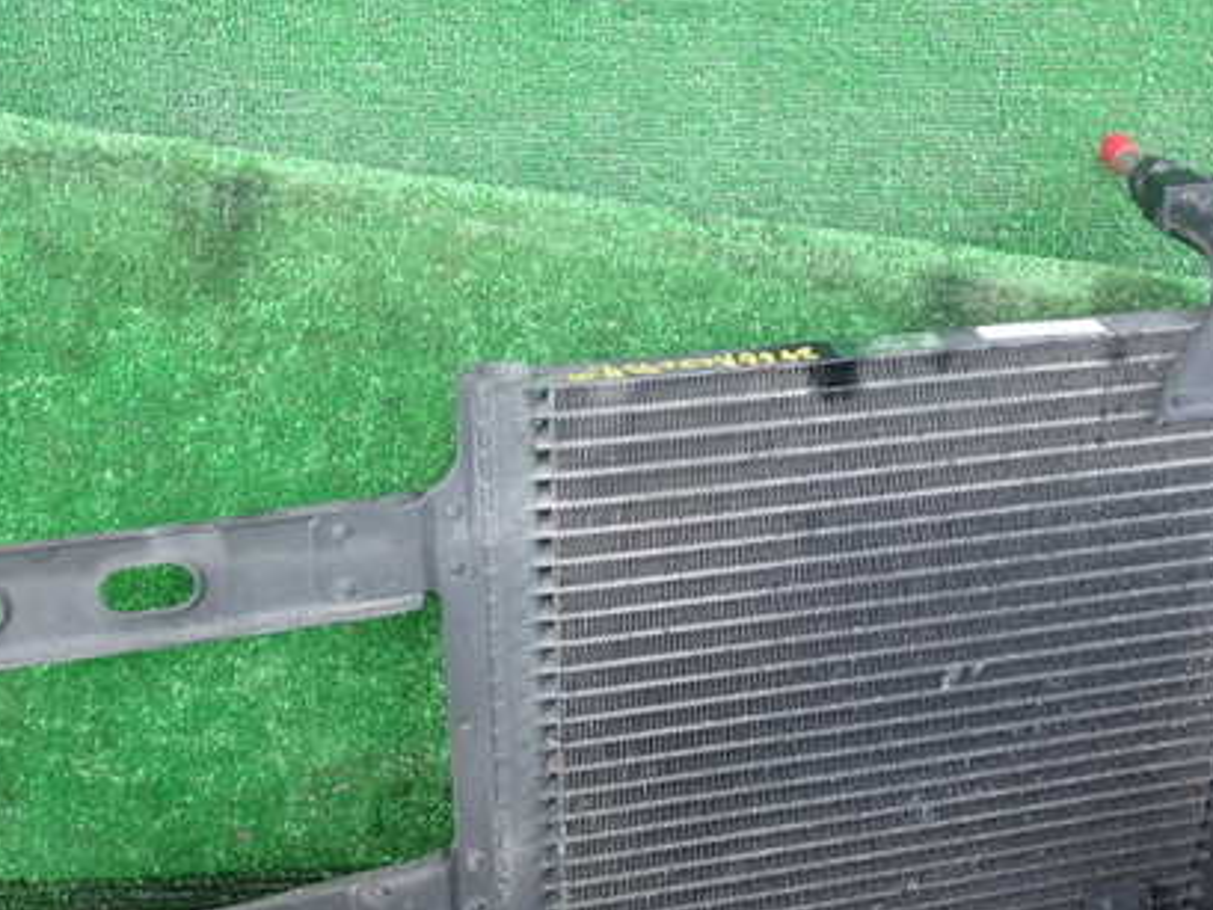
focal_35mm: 44
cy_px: 566
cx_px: 652
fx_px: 1542
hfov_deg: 42.9
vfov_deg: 32.7
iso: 160
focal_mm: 5.4
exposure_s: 1/60
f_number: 2.3
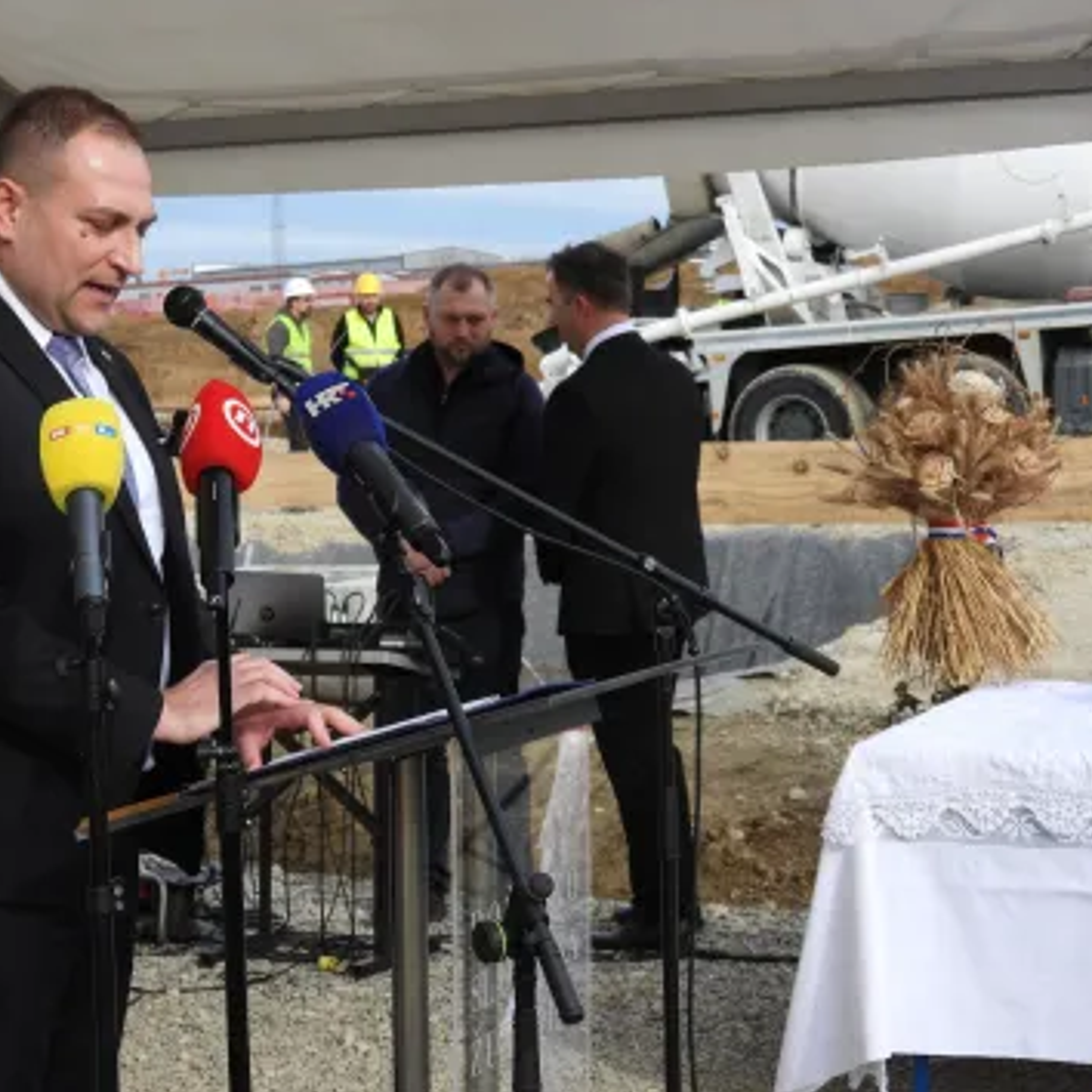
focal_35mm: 72
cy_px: 540
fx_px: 2570
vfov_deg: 24.0
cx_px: 373
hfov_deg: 23.9
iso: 100
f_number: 3.5
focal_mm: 10.7
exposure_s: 1/640
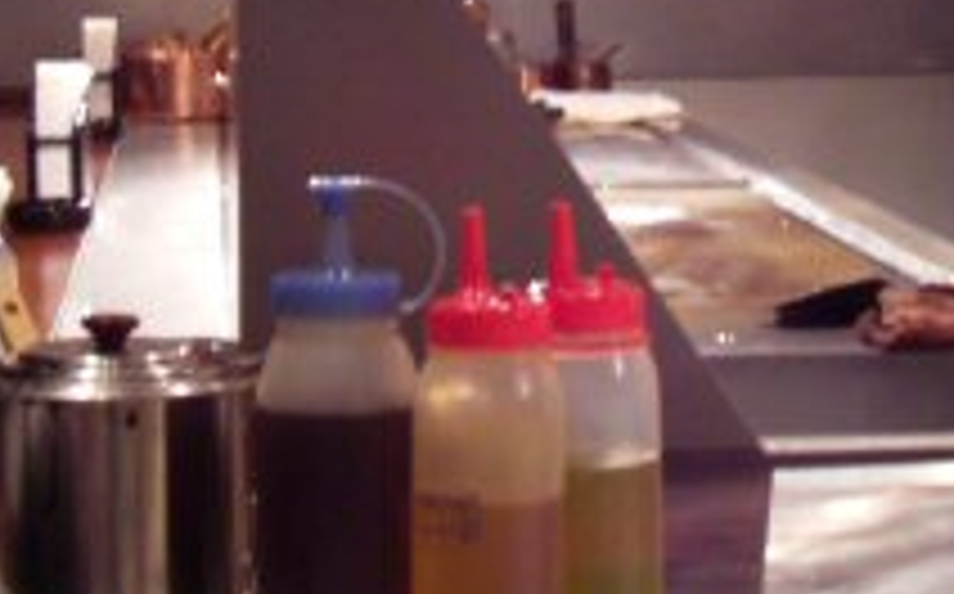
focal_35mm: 114
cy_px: 81
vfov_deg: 11.4
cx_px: 540
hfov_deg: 18.3
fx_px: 2961
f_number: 3.3
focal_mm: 6.3
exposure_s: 1/4
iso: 160
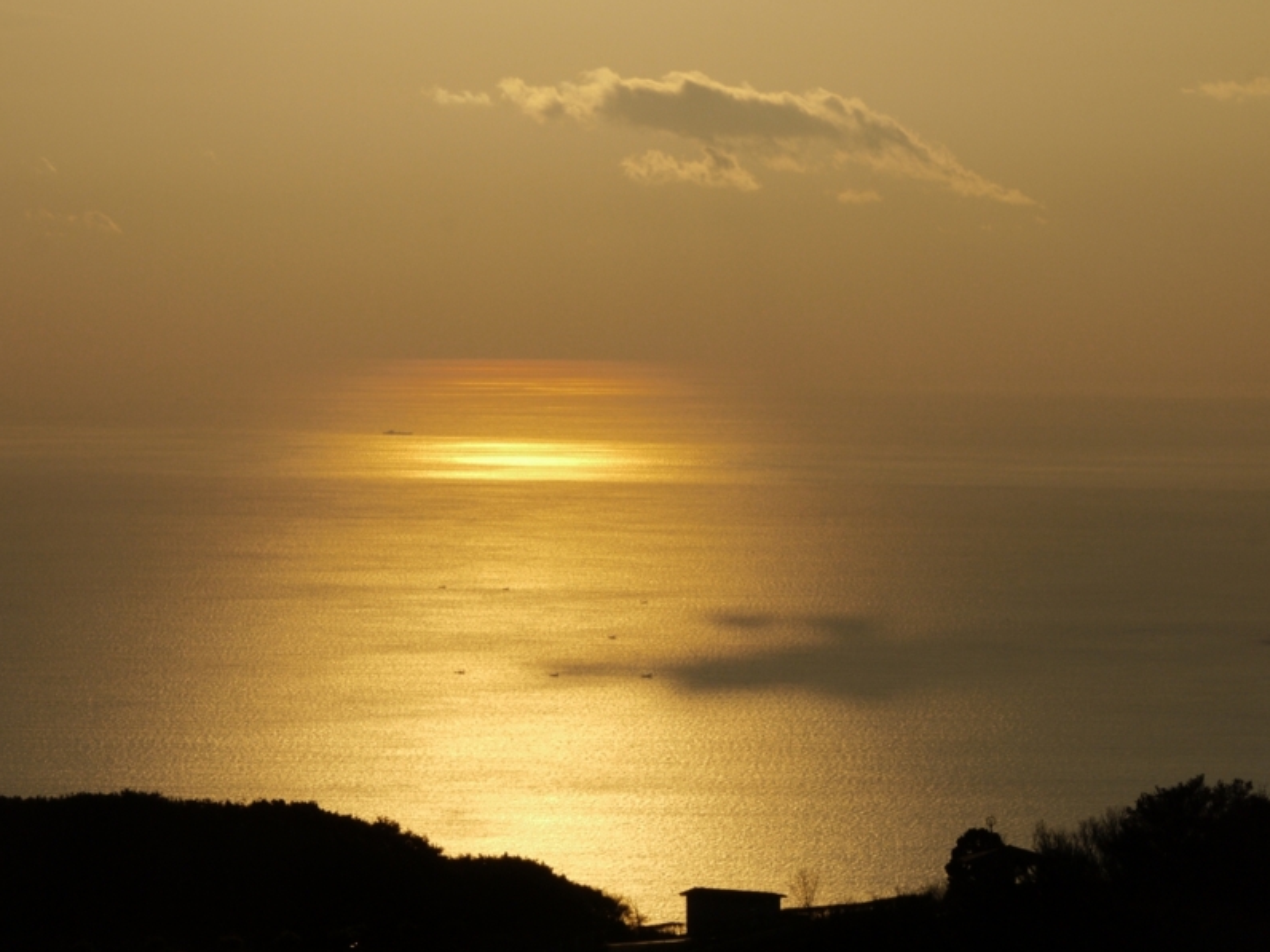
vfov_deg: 7.6
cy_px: 475
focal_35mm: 195
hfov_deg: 10.1
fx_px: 7154
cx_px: 635
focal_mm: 97
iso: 200
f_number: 22
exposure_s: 1/320
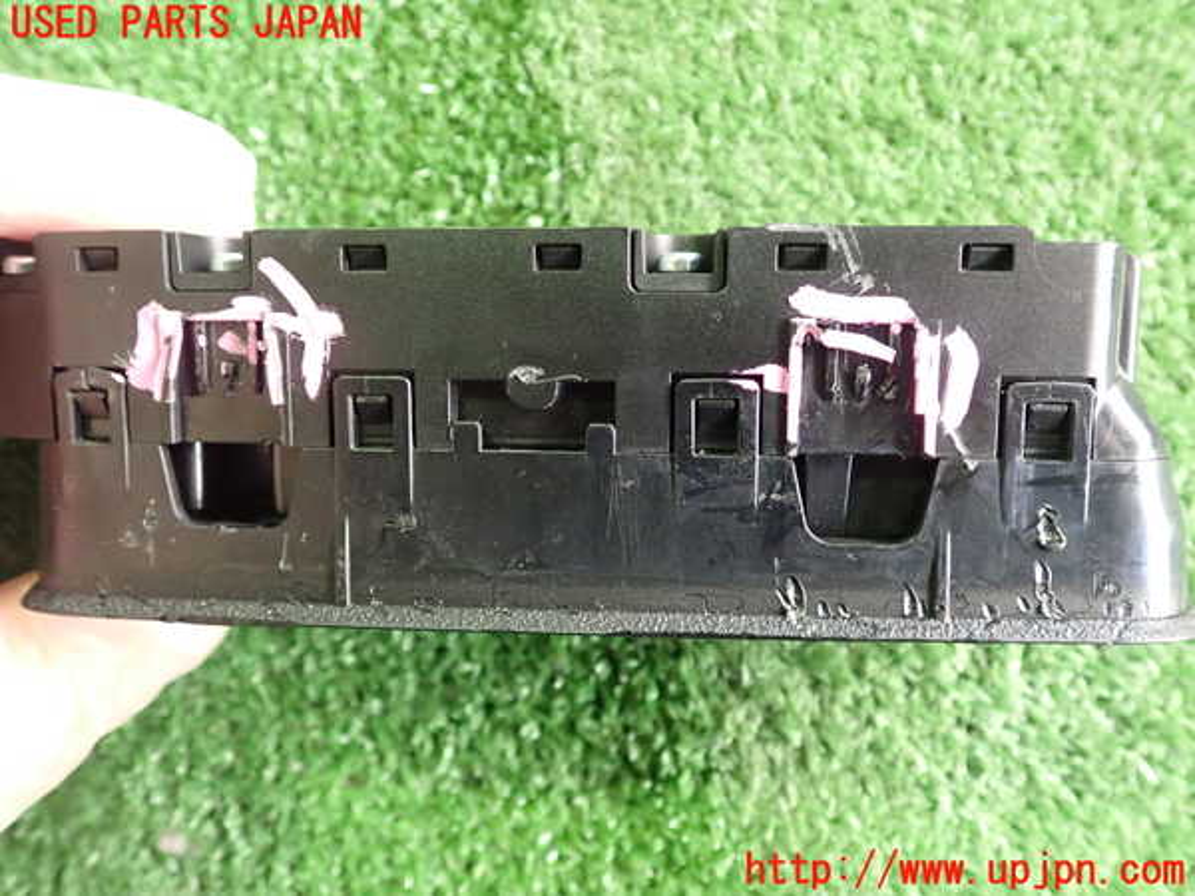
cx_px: 598
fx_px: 1036
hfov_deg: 60.0
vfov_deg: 46.8
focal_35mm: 30
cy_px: 448
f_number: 2.3
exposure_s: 1/30
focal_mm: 5.4
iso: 640
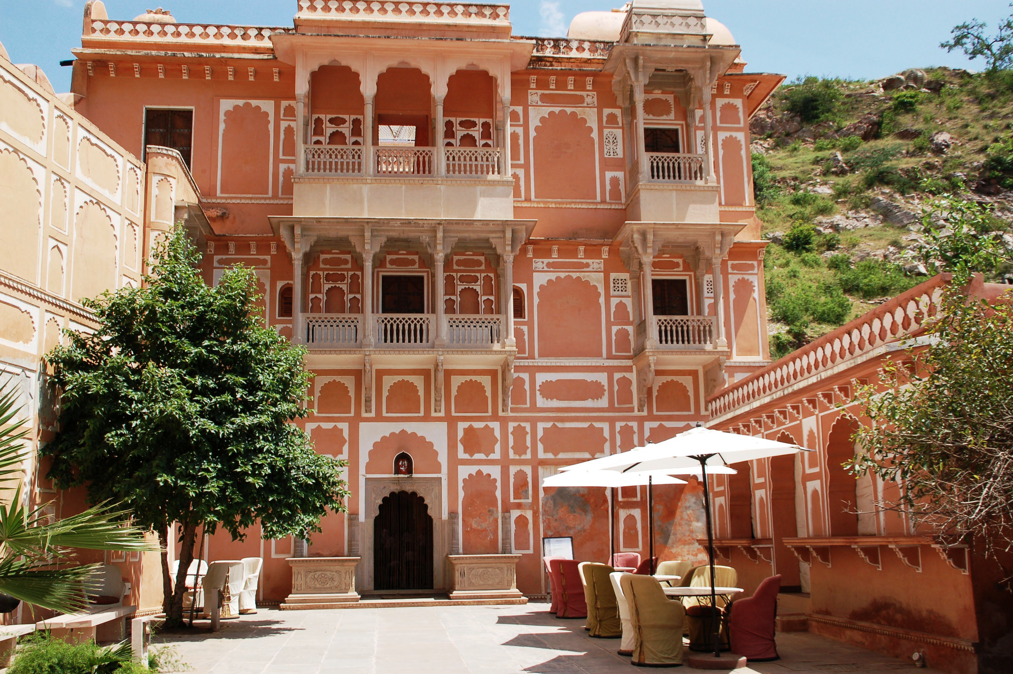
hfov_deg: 51.3
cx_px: 506
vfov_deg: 35.4
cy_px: 337
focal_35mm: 38
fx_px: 1054
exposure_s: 1/400
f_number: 10
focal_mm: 25
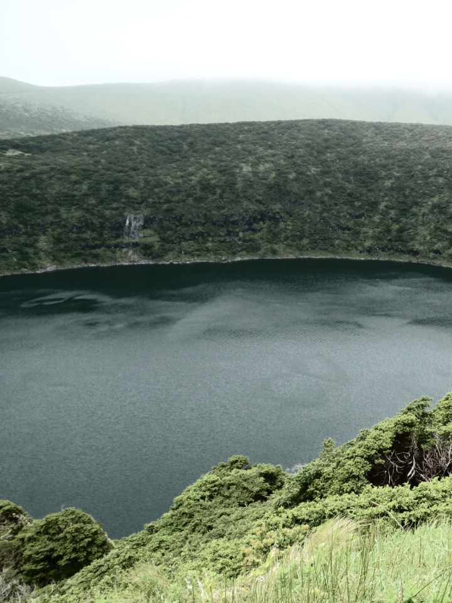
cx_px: 226
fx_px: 470
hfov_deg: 51.4
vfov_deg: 65.3
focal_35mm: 27
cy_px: 302
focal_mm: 4.8
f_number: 4
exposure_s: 1/200
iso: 80
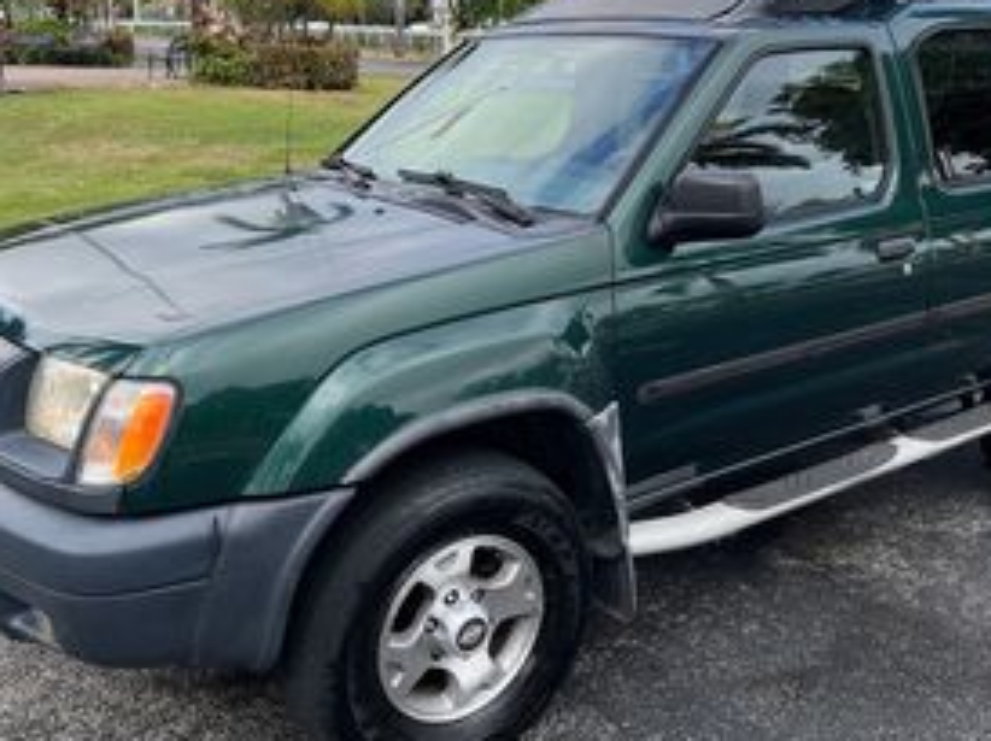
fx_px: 1087
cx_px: 546
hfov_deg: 48.9
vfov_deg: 37.6
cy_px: 314
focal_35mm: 38
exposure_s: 1/1135
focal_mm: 5.7
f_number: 1.5
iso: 50
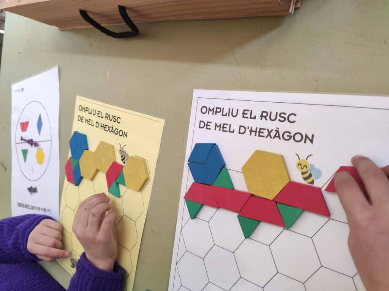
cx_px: 194
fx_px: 292
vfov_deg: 53.1
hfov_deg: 67.3
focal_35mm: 26
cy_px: 146
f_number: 1.75
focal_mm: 4.77
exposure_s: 1/50
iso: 268
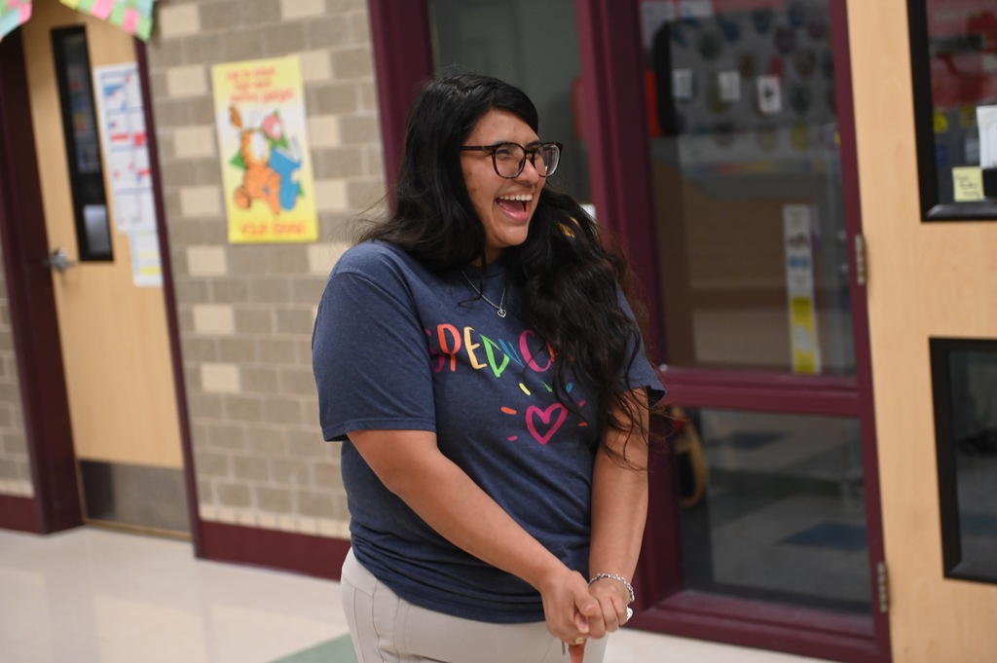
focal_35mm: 70
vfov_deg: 19.4
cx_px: 498
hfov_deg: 28.9
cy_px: 332
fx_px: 1937
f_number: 2.8
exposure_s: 1/320
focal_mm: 70
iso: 2000
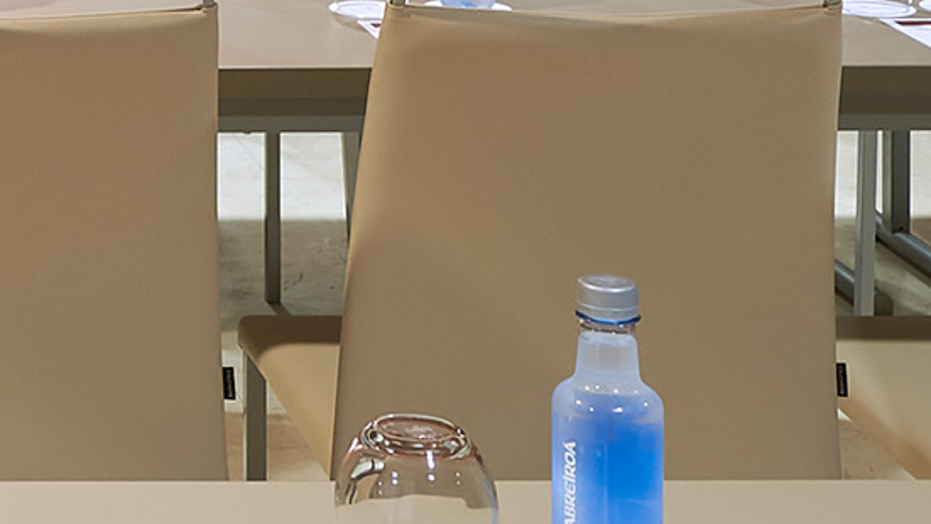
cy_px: -474
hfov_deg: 15.6
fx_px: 3160
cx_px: -413
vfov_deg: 9.0
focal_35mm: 128
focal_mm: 19
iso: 160
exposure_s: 2
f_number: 11
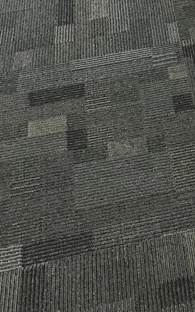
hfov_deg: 16.9
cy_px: -55
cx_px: 232
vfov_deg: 25.2
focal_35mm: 74
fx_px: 629
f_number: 1.8
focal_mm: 3.99
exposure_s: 1/15
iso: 50
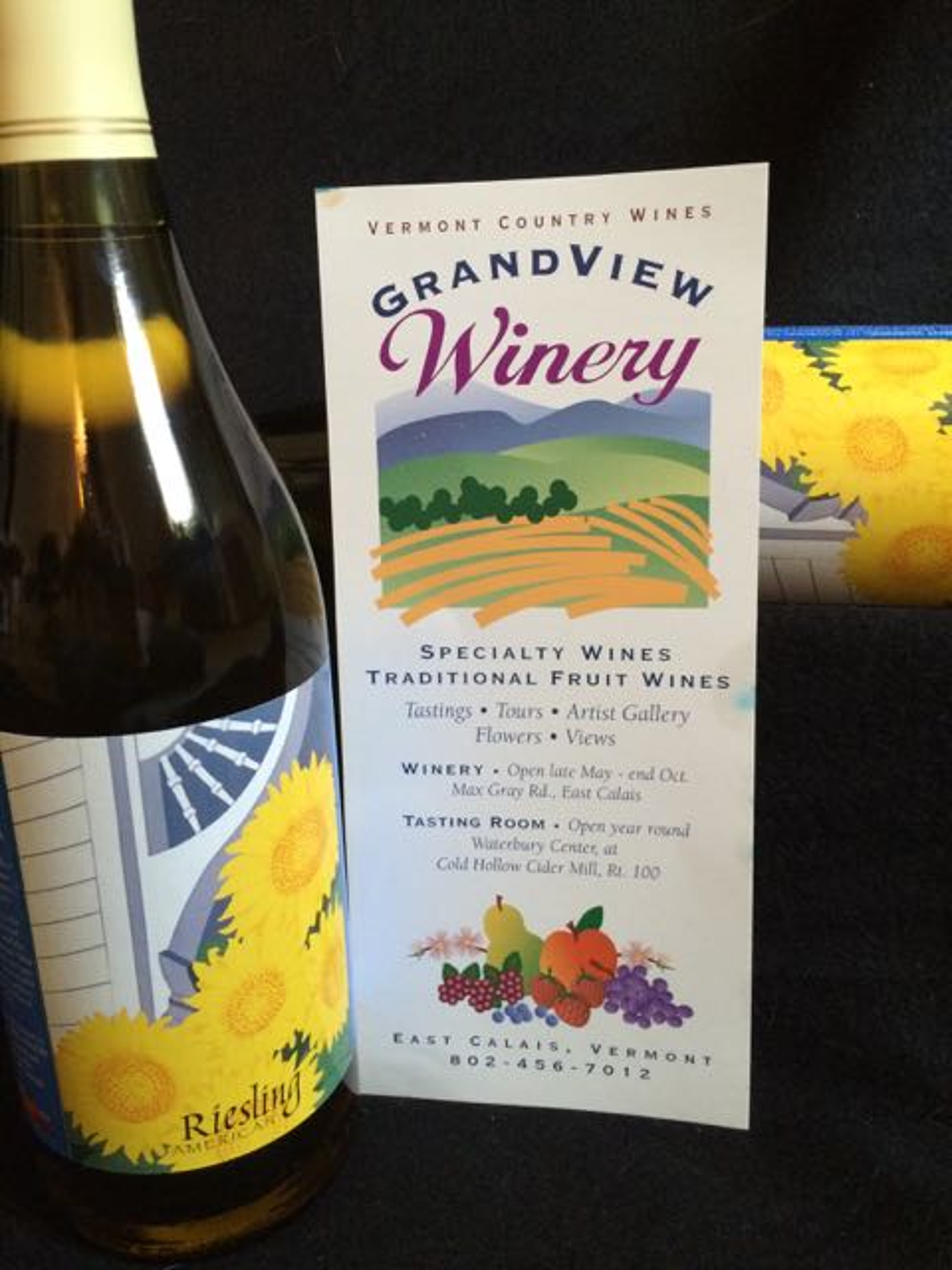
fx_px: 1063
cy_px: 635
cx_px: 476
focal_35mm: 29
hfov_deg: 48.2
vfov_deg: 61.7
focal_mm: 4.15
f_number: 2.2
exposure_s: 1/24
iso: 250
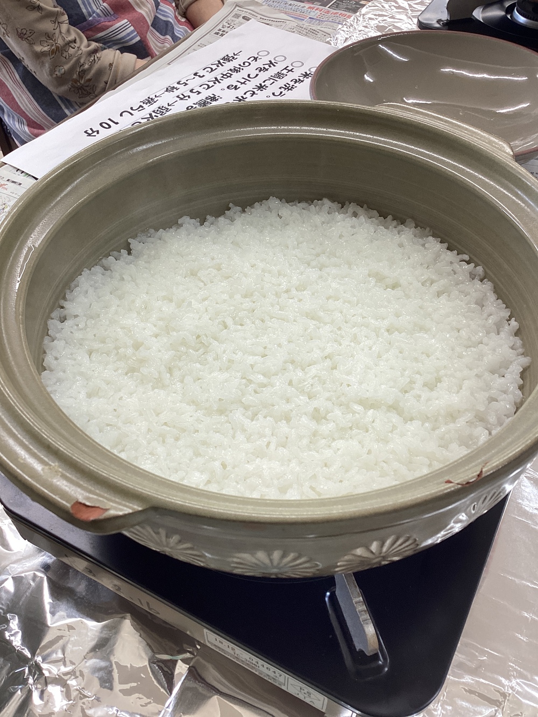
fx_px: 642
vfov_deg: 58.3
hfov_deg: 45.4
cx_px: 269
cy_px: 358
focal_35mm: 31
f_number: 2.4
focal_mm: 3.3
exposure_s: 1/60
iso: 50
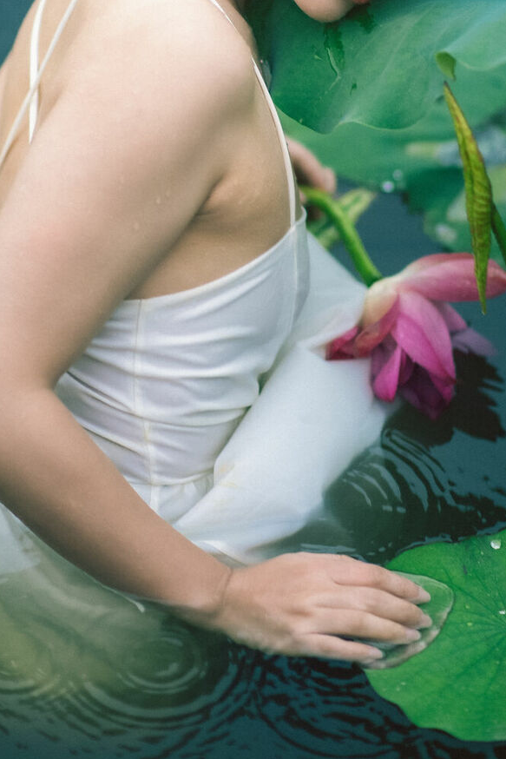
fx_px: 3224
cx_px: 232
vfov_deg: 13.4
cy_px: 203
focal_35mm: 153
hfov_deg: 9.0
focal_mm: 85
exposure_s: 1/640
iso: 320
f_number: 1.4
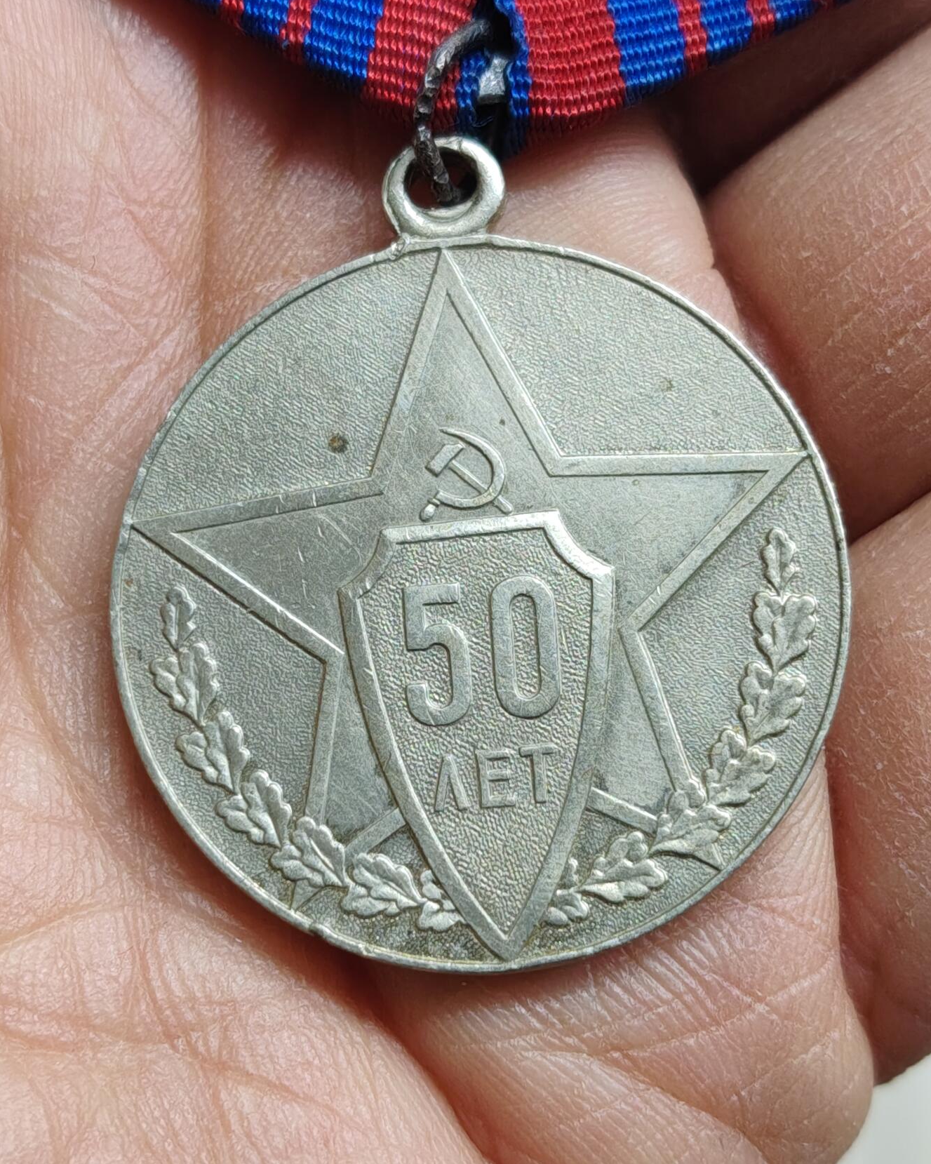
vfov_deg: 34.7
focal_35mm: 54
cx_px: 461
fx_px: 1860
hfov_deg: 28.1
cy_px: 607
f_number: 1.88
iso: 786
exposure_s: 1/50
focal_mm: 4.84
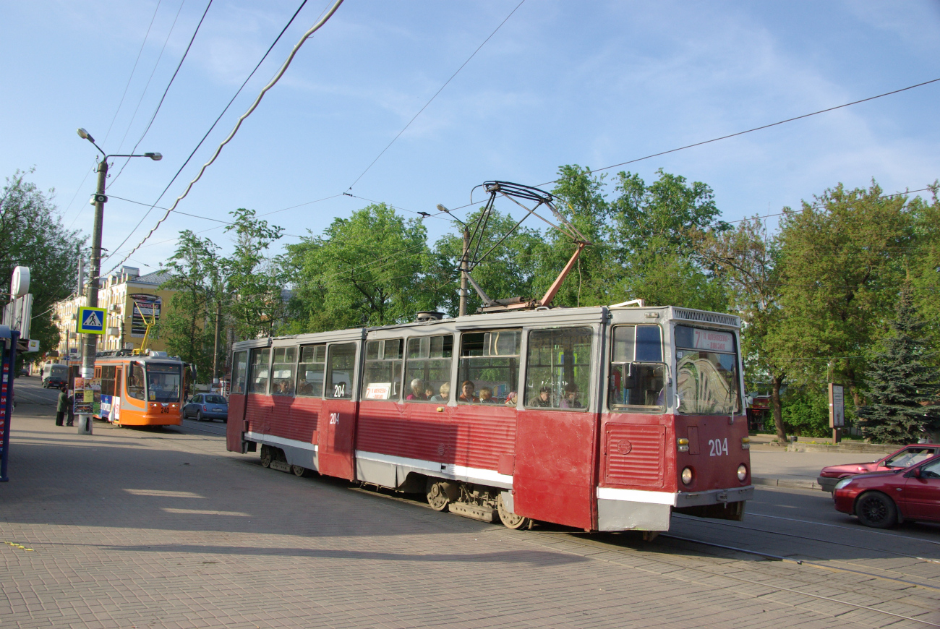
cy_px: 314
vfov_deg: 42.4
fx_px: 810
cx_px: 470
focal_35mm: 31
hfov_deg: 60.2
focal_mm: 20.63
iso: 400
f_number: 10
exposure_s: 1/400
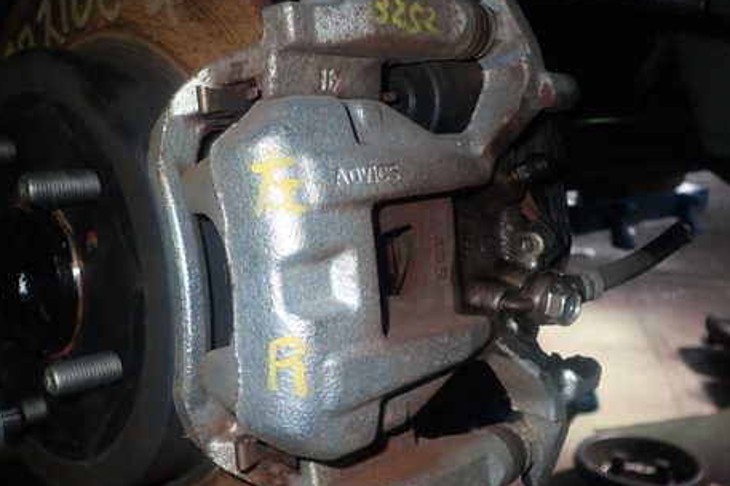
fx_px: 831
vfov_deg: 32.6
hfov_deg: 47.4
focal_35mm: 41
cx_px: 398
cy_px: 237
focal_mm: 5.4
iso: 200
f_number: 6.3
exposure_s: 1/30
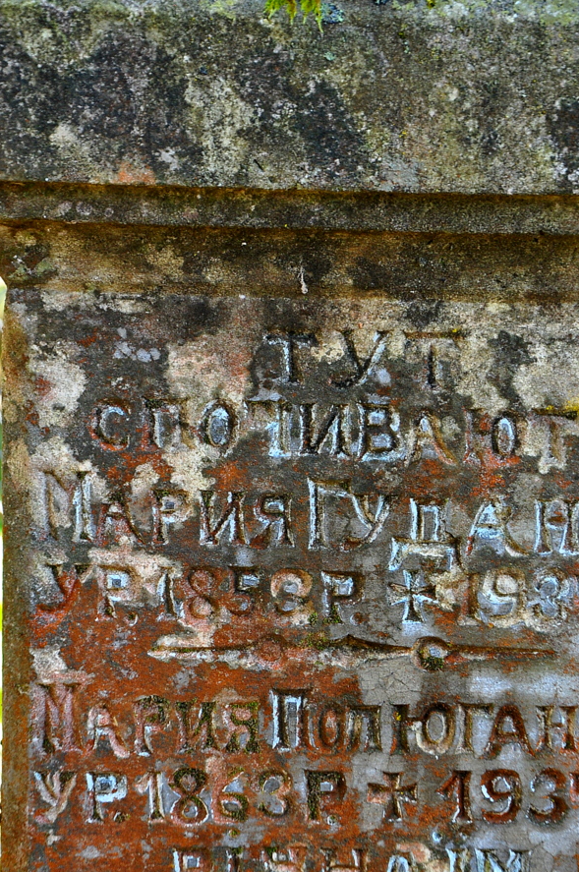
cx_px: 327
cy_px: 580
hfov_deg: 10.2
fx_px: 3241
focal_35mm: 134
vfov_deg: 15.3
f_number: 5.3
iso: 400
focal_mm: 66
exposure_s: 1/40
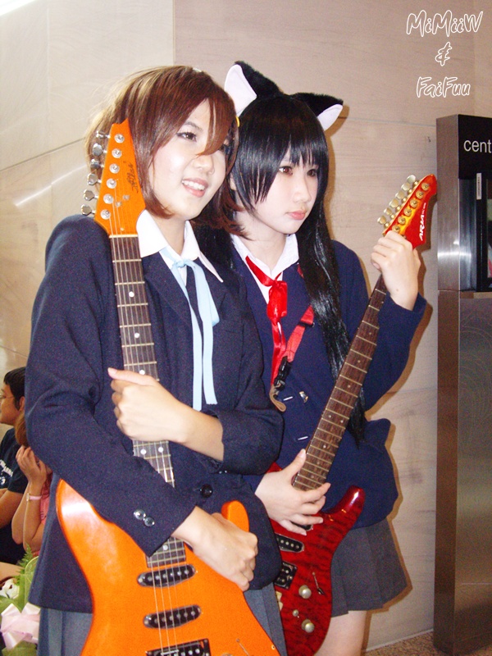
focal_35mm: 46
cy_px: 328
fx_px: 872
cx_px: 246
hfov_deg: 31.5
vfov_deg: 41.2
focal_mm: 9.6
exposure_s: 1/50
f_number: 3.1
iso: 400
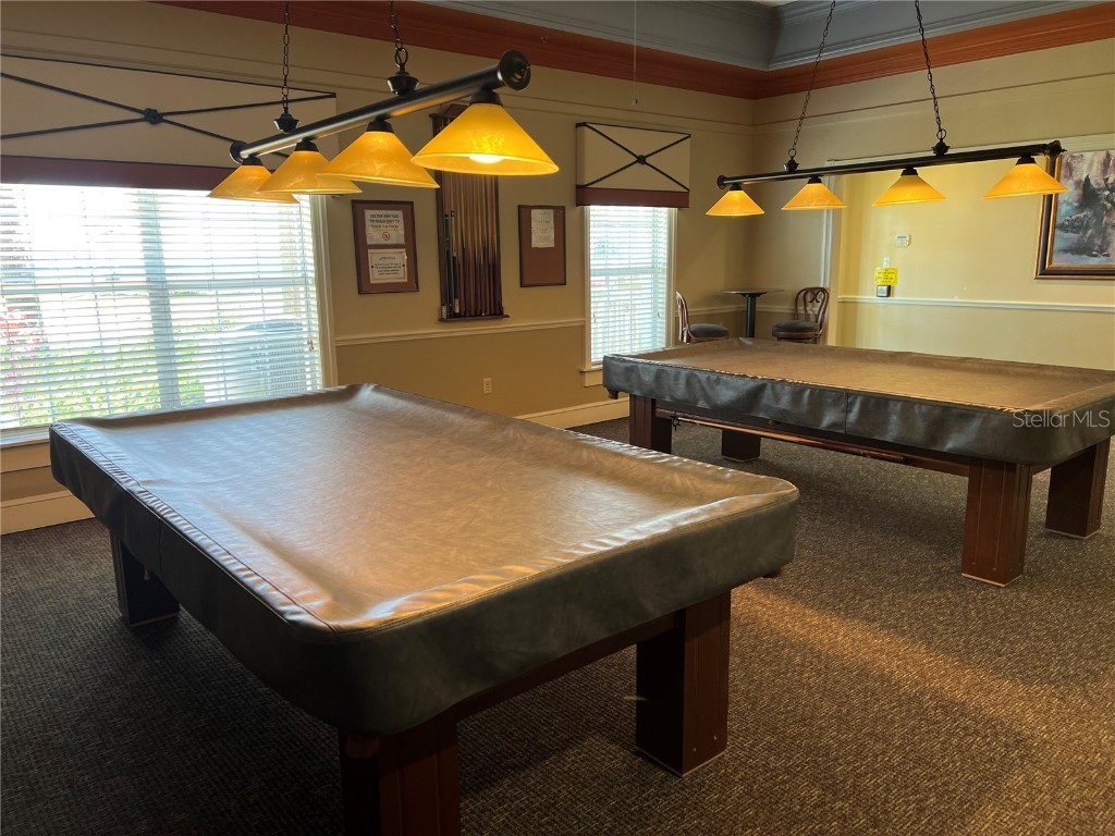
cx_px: 558
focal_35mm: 26
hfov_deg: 67.3
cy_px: 418
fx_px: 837
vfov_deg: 53.1
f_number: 1.5
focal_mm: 5.7
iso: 80
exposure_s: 1/60
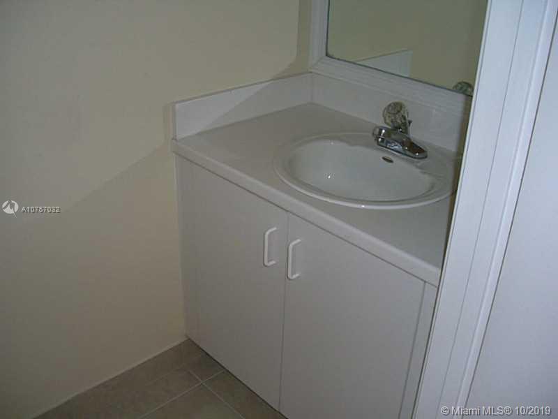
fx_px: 613
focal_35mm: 38
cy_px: 210
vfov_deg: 37.7
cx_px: 279
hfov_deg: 49.0
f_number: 2.8
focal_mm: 7.9
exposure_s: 1/60
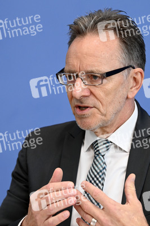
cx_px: 75
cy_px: 113
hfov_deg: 7.4
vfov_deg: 11.1
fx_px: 1158
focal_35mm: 185
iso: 3200
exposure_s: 1/640
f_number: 5.6
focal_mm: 185
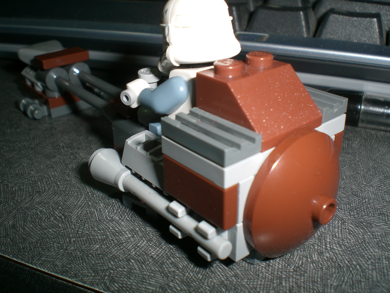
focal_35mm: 38
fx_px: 428
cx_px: 195
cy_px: 146
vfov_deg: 37.7
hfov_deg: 49.0
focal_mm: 6.3
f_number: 4.4
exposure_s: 1/60
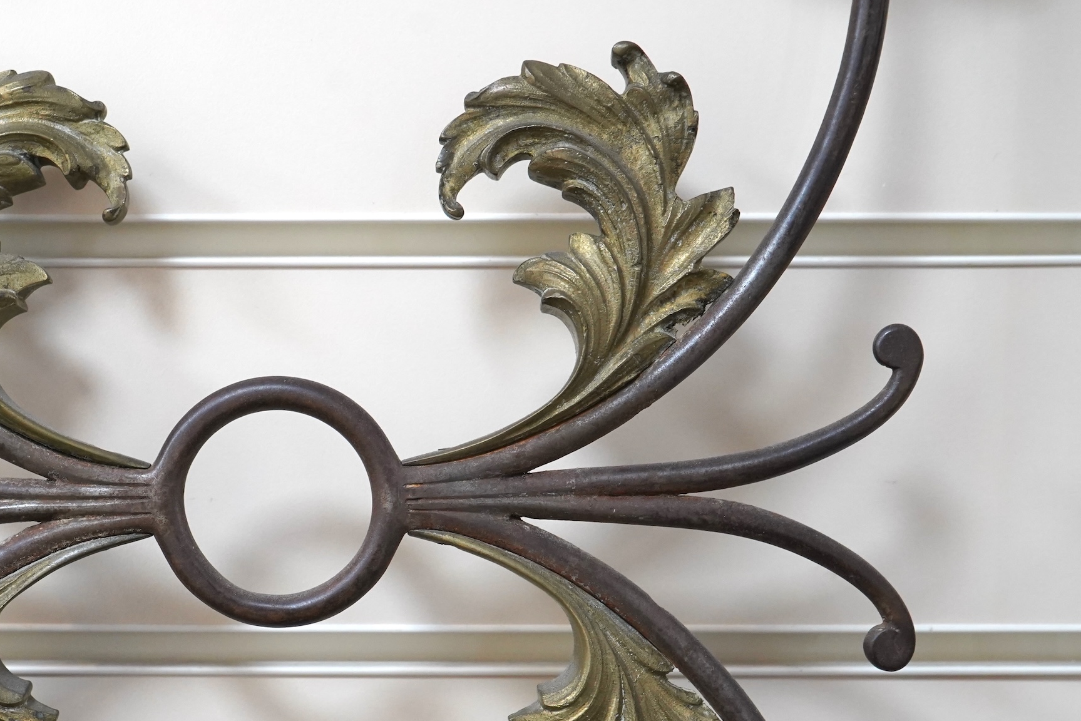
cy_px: 509
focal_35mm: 66
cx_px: 270
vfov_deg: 20.5
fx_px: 1982
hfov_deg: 30.0
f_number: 6.3
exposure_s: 1/80
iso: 2000
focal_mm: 38
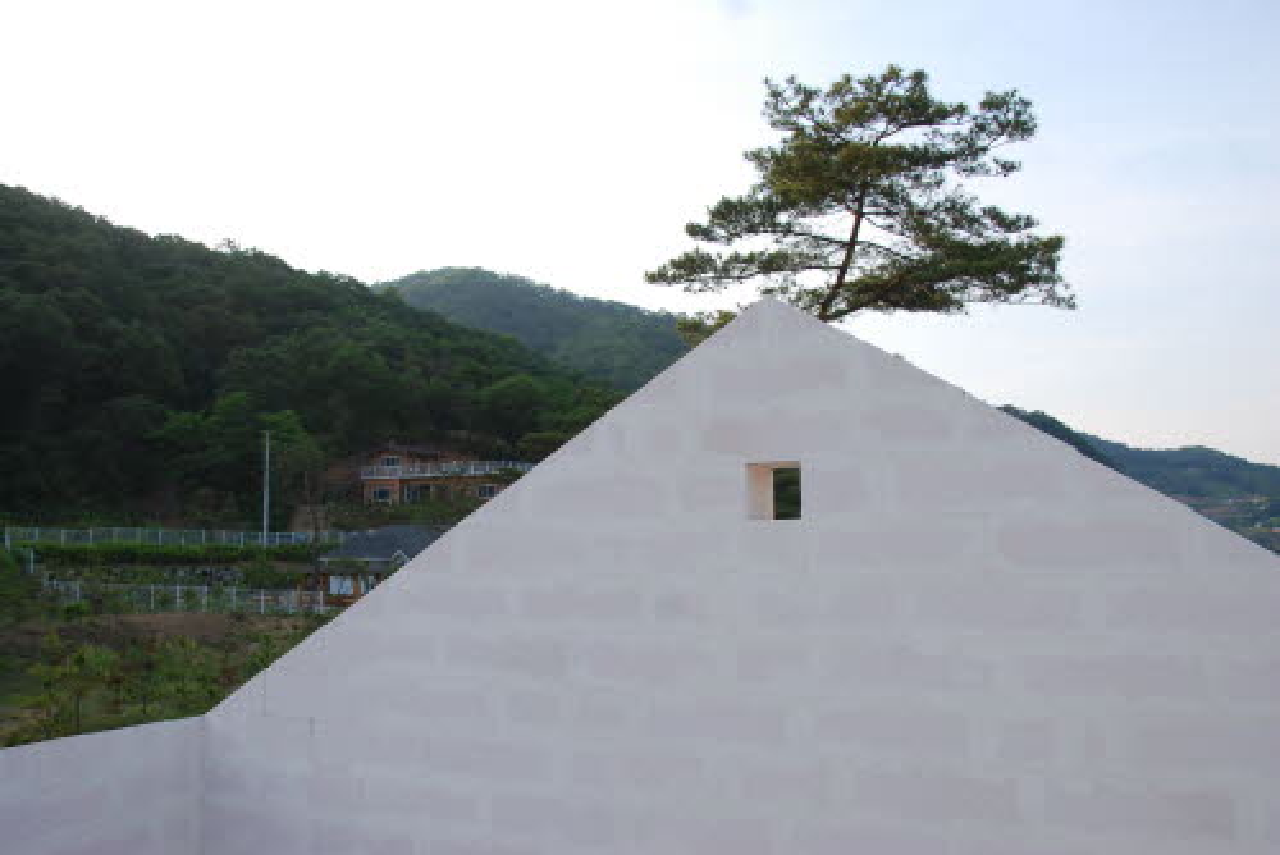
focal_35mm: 30
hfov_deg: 61.9
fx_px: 1067
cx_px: 640
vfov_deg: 43.7
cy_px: 428
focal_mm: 20
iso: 100
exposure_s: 1/160
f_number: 6.3
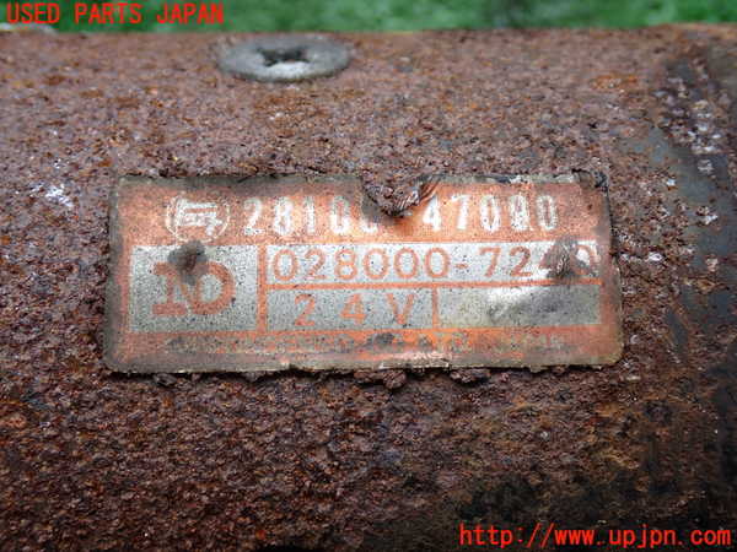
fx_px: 1001
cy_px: 276
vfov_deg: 30.9
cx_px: 368
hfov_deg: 40.4
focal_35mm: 47
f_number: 3.1
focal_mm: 8.4
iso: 125
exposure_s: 1/100
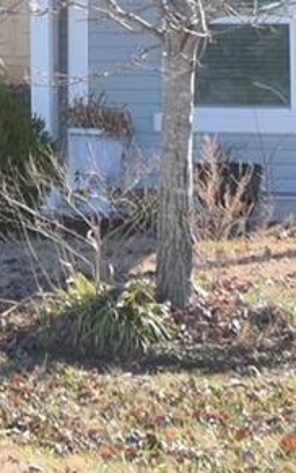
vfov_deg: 12.6
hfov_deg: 7.8
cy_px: -139
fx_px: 2085
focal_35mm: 162
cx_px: -255
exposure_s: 1/250
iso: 200
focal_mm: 15
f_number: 7.1
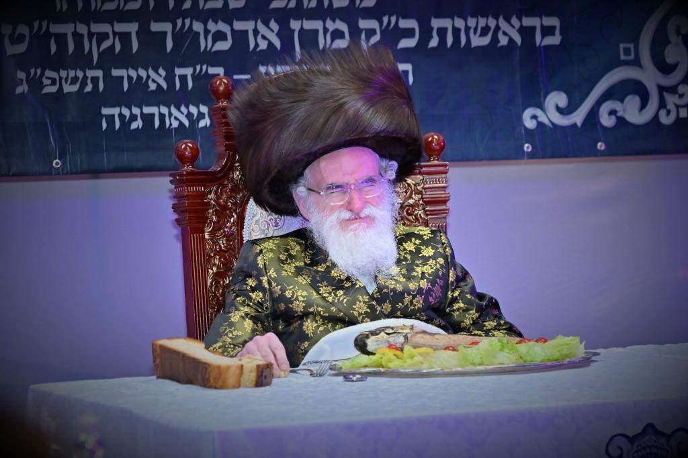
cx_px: 344
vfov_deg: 7.6
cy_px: 229
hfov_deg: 11.4
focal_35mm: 180
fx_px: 3439
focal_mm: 120
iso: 500
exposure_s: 1/125
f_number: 4
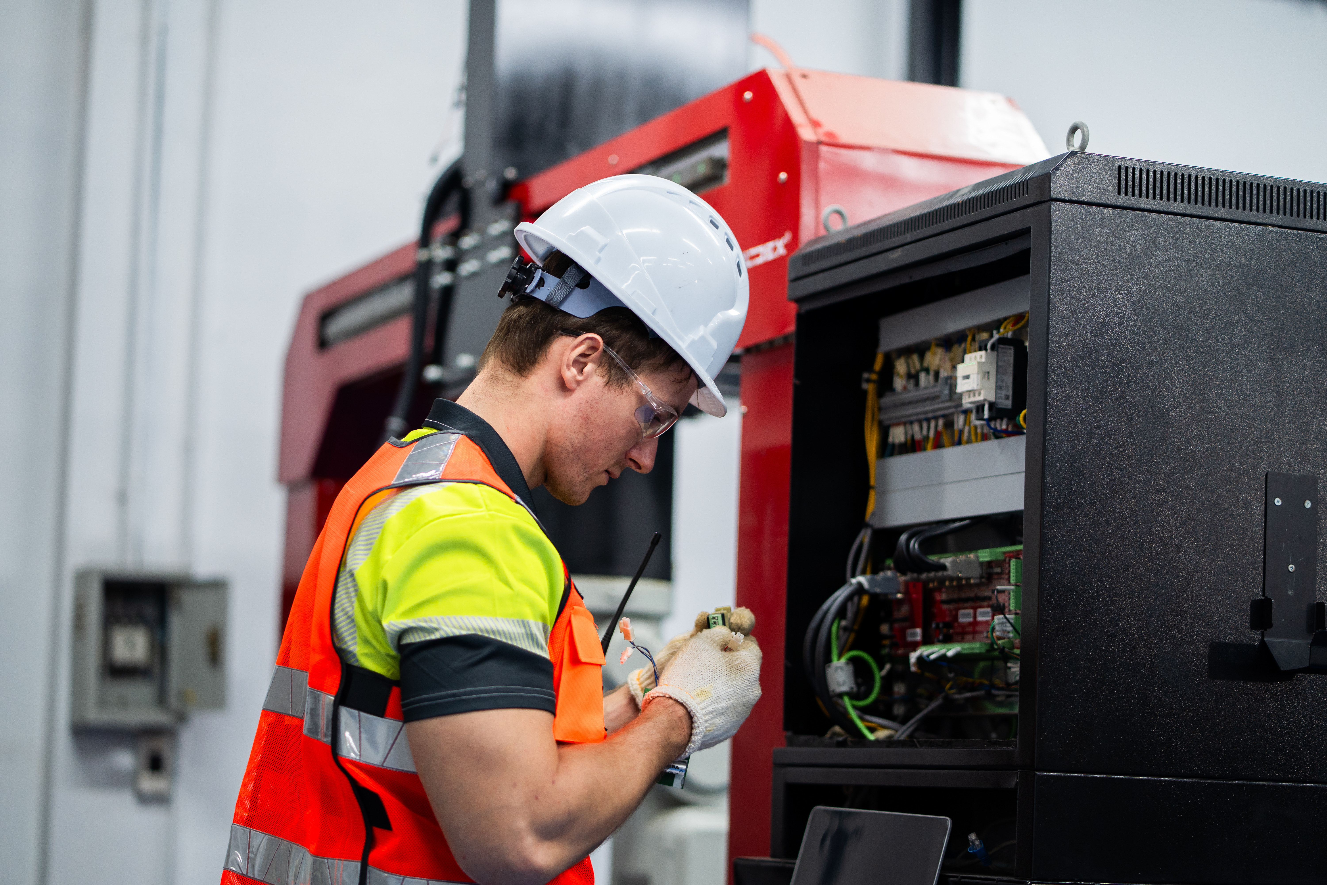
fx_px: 3133
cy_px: 442
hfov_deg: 23.9
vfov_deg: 16.1
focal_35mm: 85
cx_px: 664
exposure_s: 1/125
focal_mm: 85
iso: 800
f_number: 2.2
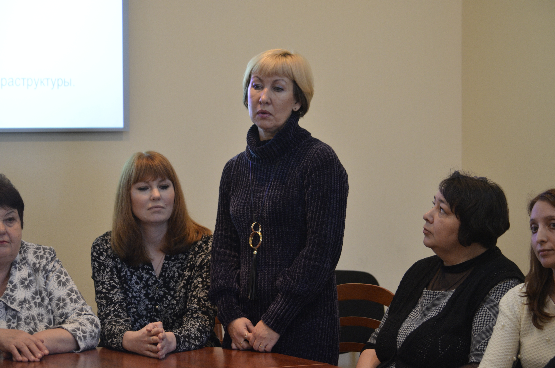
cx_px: 278
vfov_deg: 11.7
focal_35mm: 117
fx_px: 1800
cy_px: 184
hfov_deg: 17.5
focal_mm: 78
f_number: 4.5
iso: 900
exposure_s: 1/30
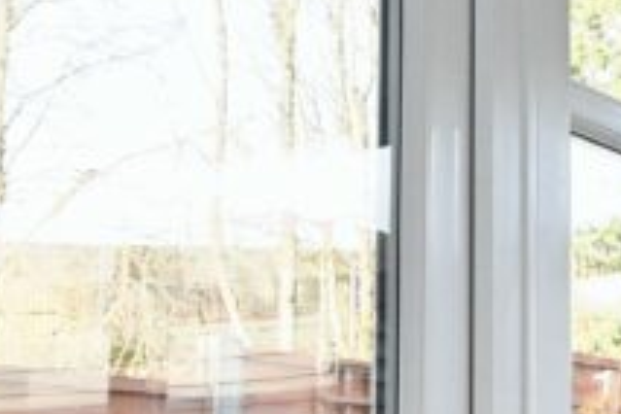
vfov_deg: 18.6
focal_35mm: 72
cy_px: 372
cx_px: 1125
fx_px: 1242
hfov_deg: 20.1
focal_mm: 15
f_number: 10
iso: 6400
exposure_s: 1/200
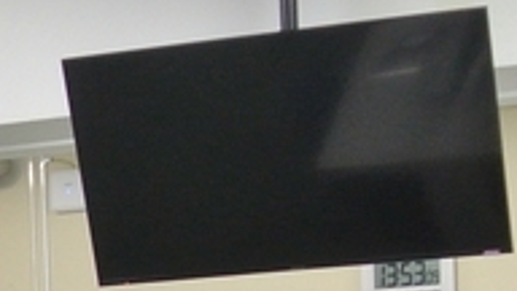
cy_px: 706
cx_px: -498
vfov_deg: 6.1
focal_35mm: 190
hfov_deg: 10.5
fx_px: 2605
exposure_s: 1/80
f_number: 3.5
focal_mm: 11.4
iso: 400
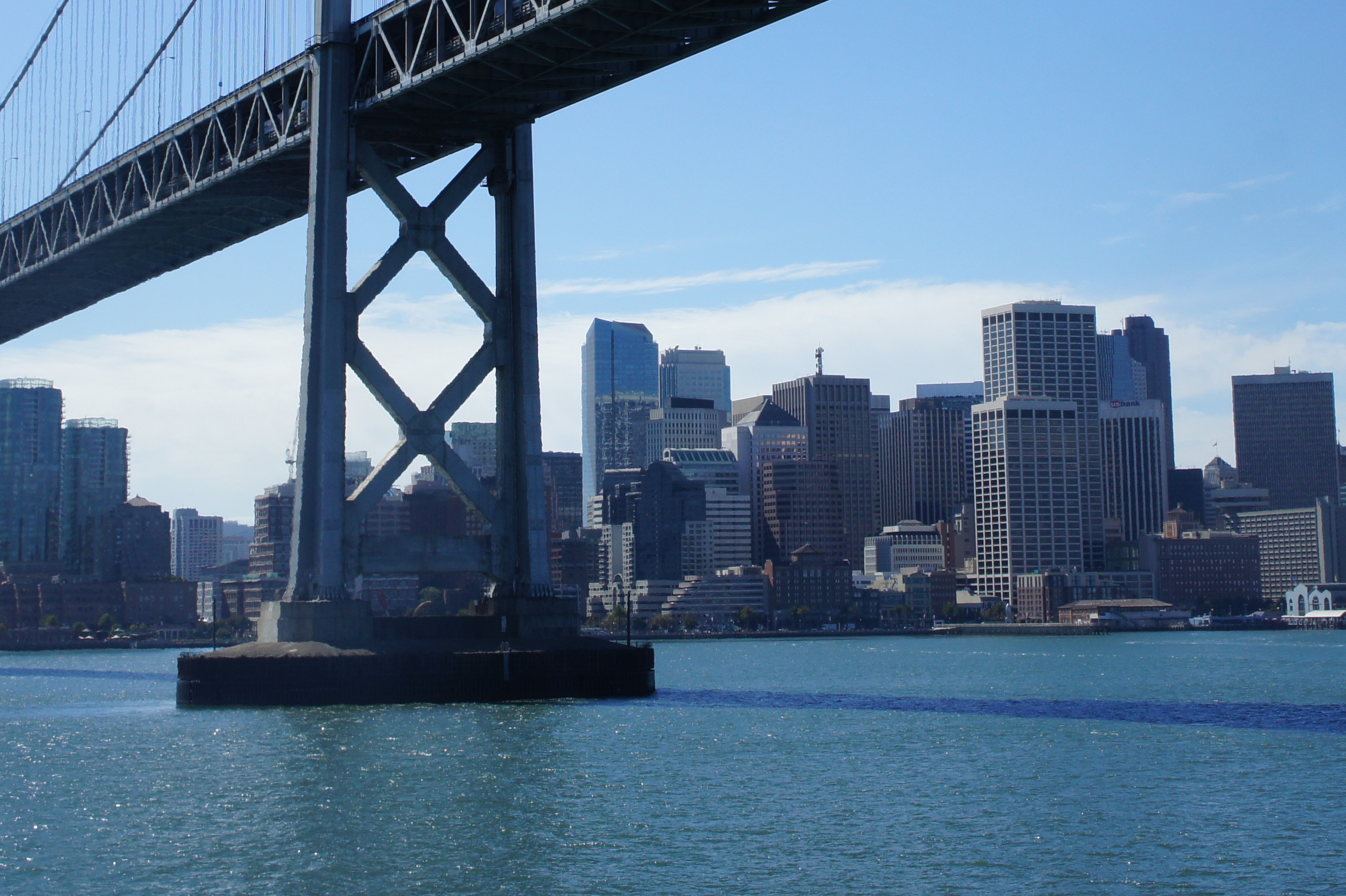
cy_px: 113
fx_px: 2689
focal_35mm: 72
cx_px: 669
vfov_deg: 18.6
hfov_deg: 28.1
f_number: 11
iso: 200
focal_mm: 25
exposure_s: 1/400
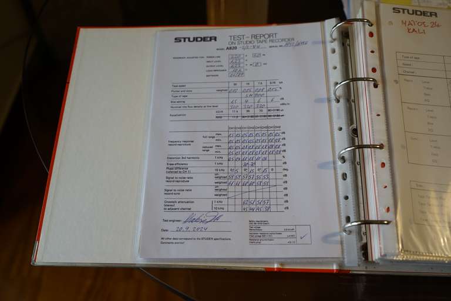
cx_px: 226
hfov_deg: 51.9
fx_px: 463
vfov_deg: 35.9
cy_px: 150
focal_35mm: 37
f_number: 4
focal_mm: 37
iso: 500
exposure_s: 1/160
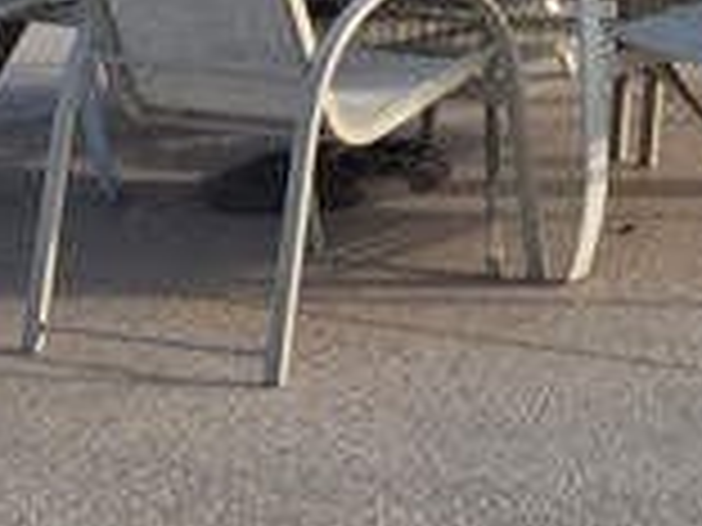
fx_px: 3062
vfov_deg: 9.3
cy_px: -441
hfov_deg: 11.5
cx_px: 1490
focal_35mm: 151
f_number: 1.8
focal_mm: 5.4
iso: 25
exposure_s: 1/1218
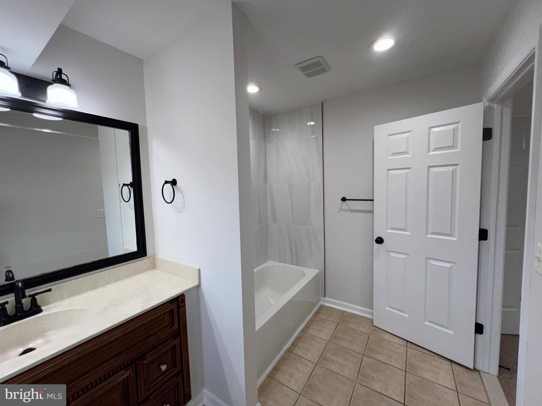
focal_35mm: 13
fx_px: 204
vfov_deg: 89.9
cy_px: 203
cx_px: 271
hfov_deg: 106.2
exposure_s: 1/120
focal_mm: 1.6
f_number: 1.8
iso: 64
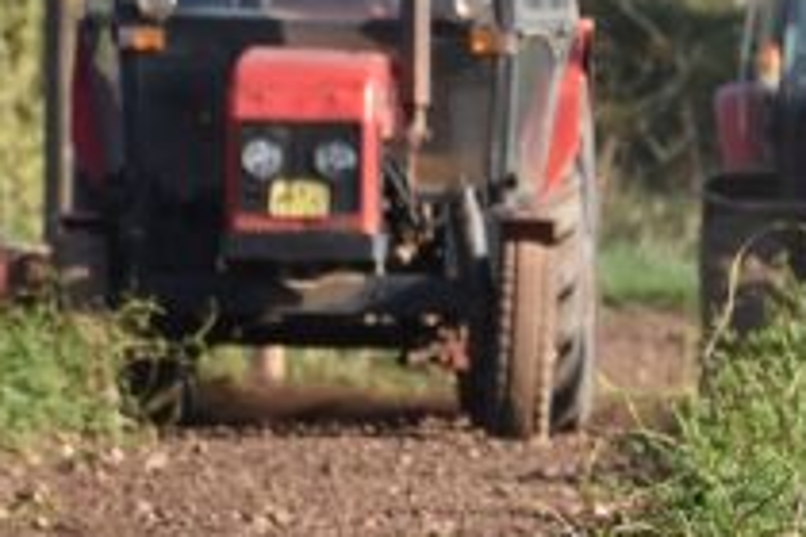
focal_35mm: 1246
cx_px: 1040
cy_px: 533
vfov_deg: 1.1
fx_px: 27894
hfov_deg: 1.7
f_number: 6
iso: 800
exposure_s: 1/1600
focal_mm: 170
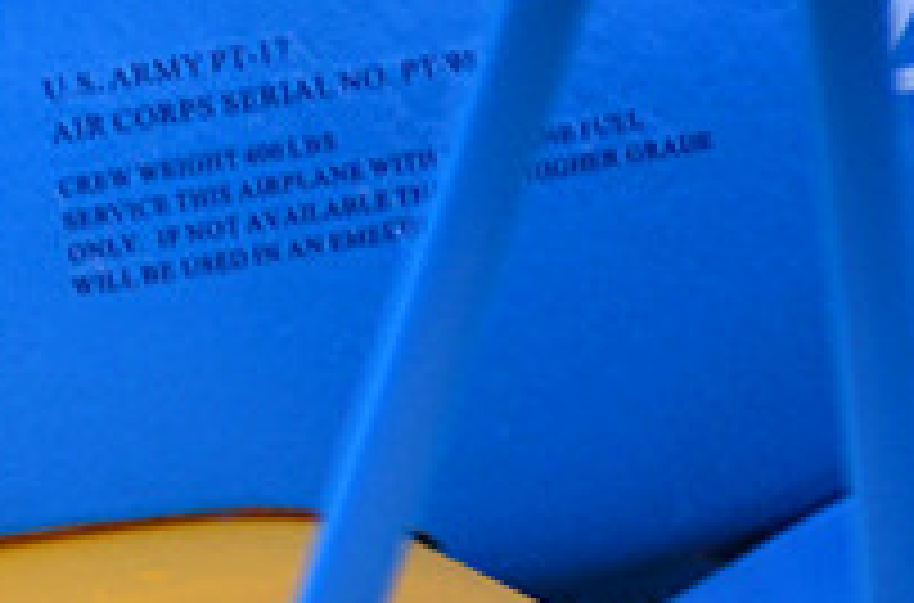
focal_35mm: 1121
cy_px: -92
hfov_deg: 1.8
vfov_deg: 1.2
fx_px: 28373
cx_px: -608
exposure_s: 1/125
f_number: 5.6
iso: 400
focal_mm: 190
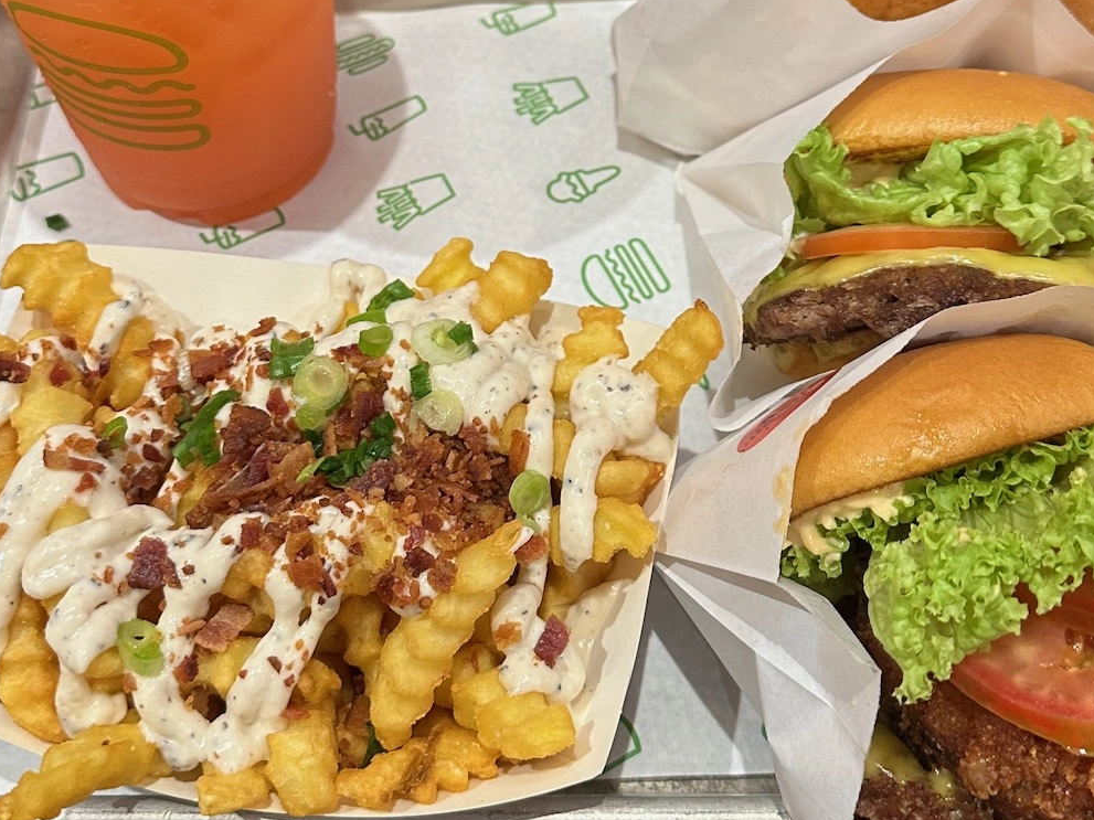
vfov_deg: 45.4
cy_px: 401
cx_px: 596
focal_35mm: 31
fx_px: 980
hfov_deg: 58.3
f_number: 1.8
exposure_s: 1/100
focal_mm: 6.9
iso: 200
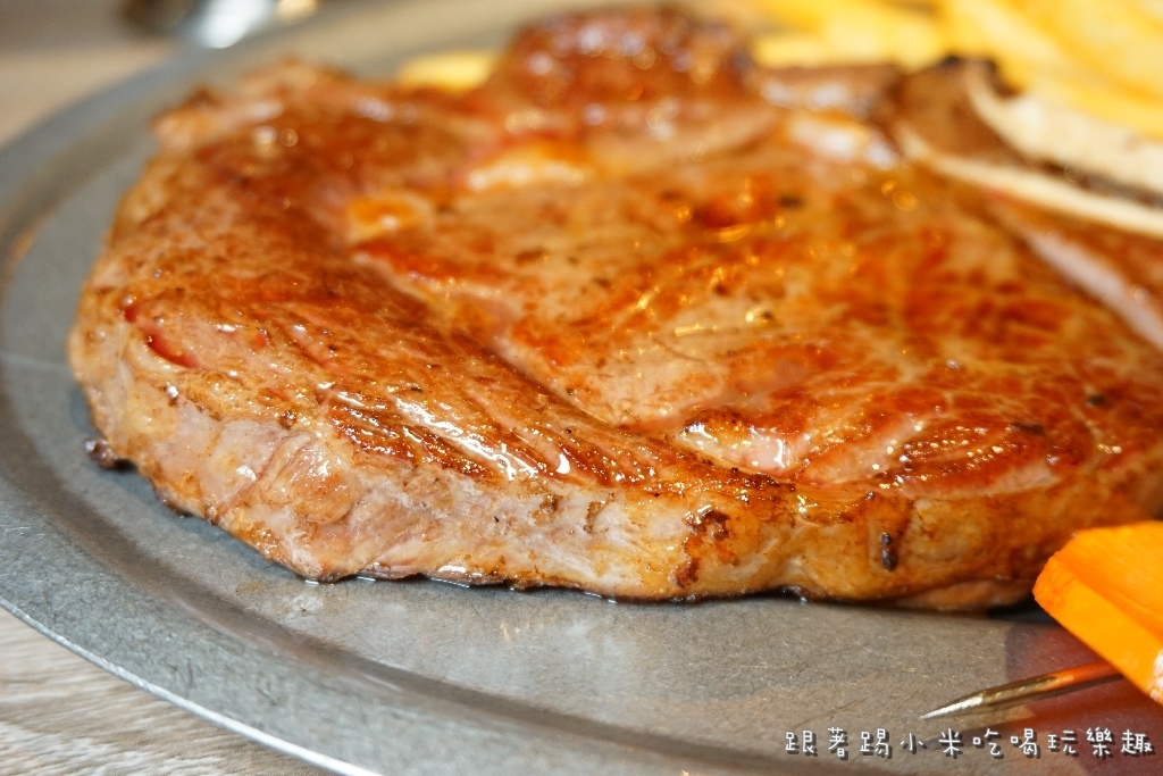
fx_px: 1308
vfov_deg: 33.0
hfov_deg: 47.9
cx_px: 582
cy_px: 388
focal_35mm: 40
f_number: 4.5
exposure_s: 1/60
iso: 640
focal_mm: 27
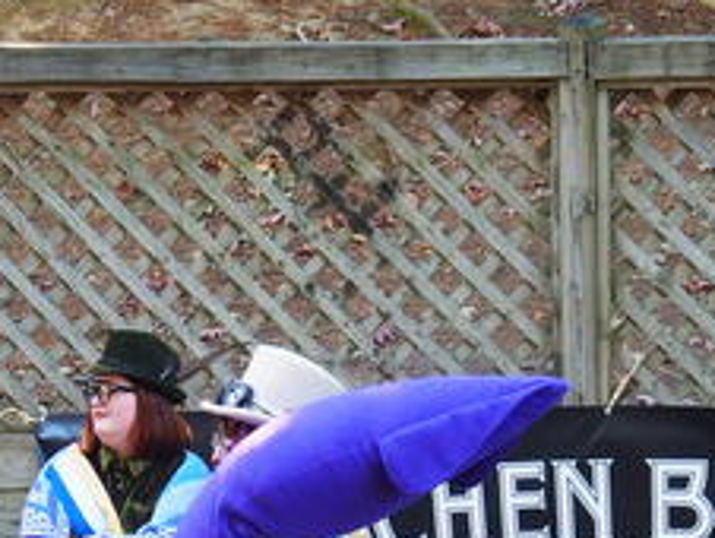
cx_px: 28
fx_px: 6803
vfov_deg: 4.5
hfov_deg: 6.0
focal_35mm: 329
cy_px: 525
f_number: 2.8
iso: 500
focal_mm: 35
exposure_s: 1/80
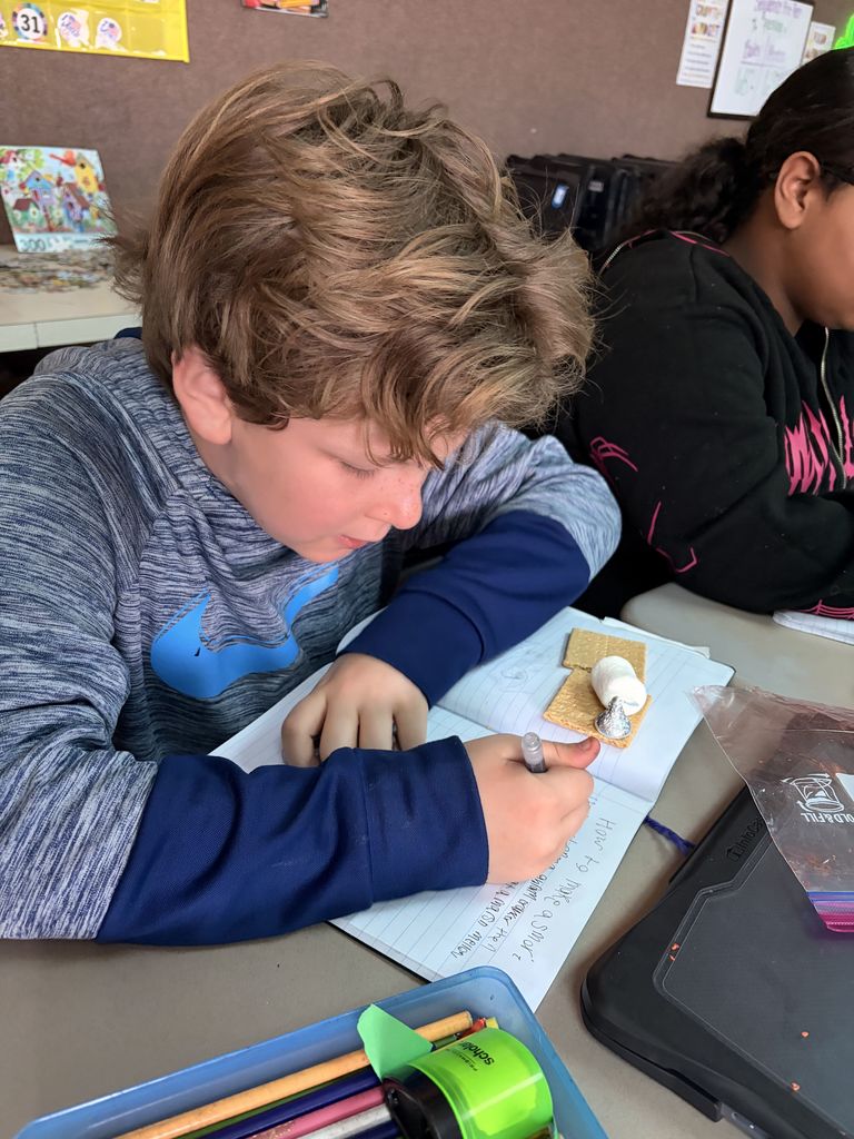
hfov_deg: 53.1
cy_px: 570
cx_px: 427
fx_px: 855
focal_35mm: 26
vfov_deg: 67.3
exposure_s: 1/60
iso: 400
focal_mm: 5.96
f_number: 1.6
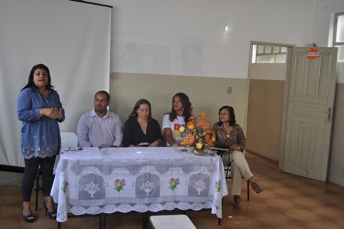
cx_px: 172
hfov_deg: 49.6
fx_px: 372
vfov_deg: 34.2
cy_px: 114
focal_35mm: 39
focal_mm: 26
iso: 560
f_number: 4.2
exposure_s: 1/60
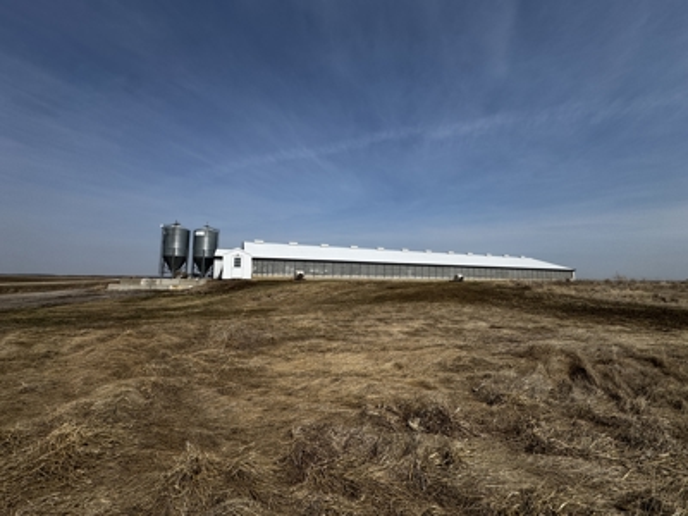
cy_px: 258
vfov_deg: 85.7
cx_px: 344
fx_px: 278
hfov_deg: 102.1
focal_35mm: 14
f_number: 2.2
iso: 40
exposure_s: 1/3906
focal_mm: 2.22
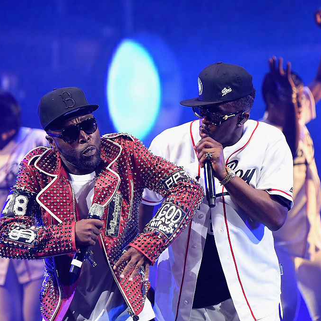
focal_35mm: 410
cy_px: 160
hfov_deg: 4.3
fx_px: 4301
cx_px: 159
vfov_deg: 4.3
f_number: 5.6
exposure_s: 1/400
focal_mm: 320
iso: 3200
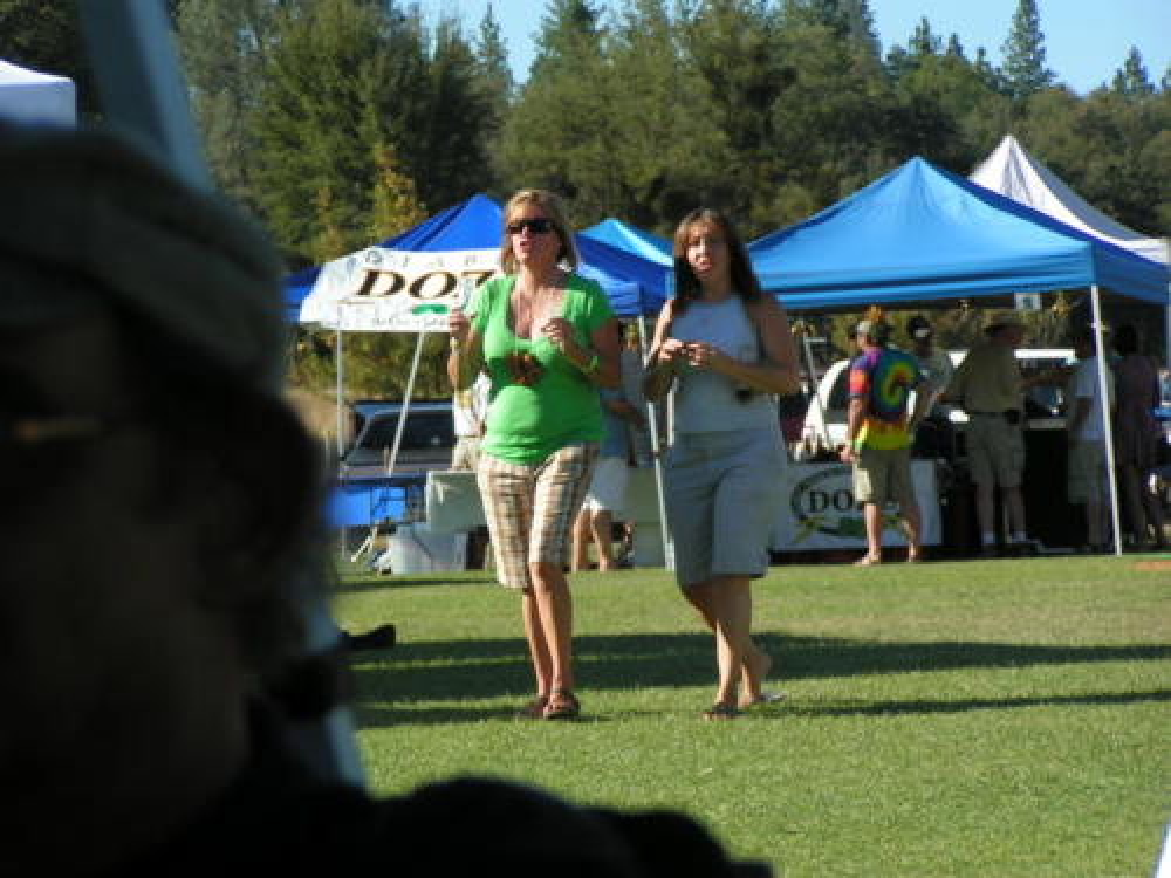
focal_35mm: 180
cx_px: 586
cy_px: 439
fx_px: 6089
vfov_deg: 8.2
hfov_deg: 11.0
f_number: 3.5
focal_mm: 27.5
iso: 50
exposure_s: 1/640
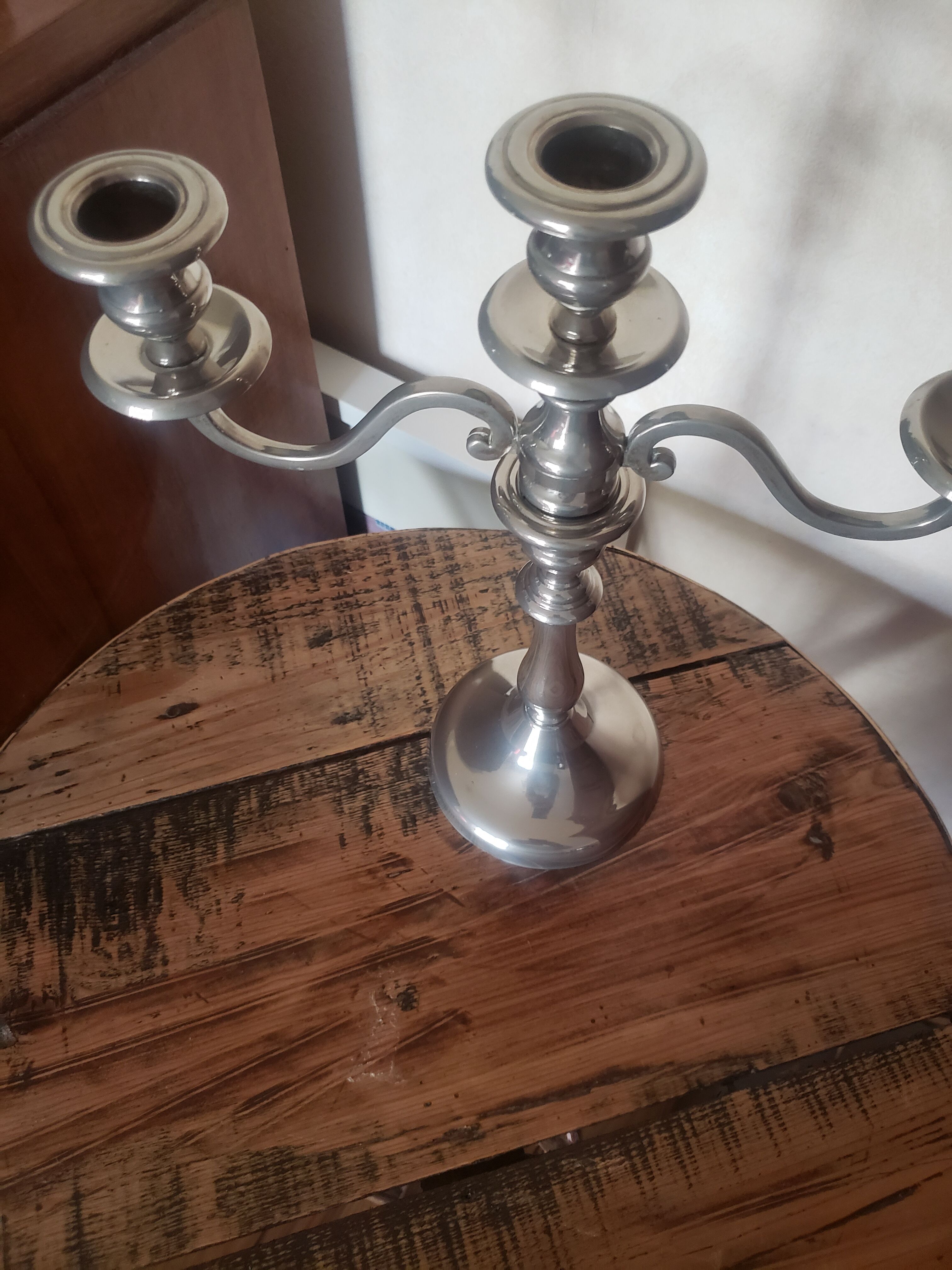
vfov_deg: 67.3
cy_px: 635
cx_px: 476
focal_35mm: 26
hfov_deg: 53.1
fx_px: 953
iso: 250
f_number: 1.5
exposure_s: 1/19
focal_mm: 4.3
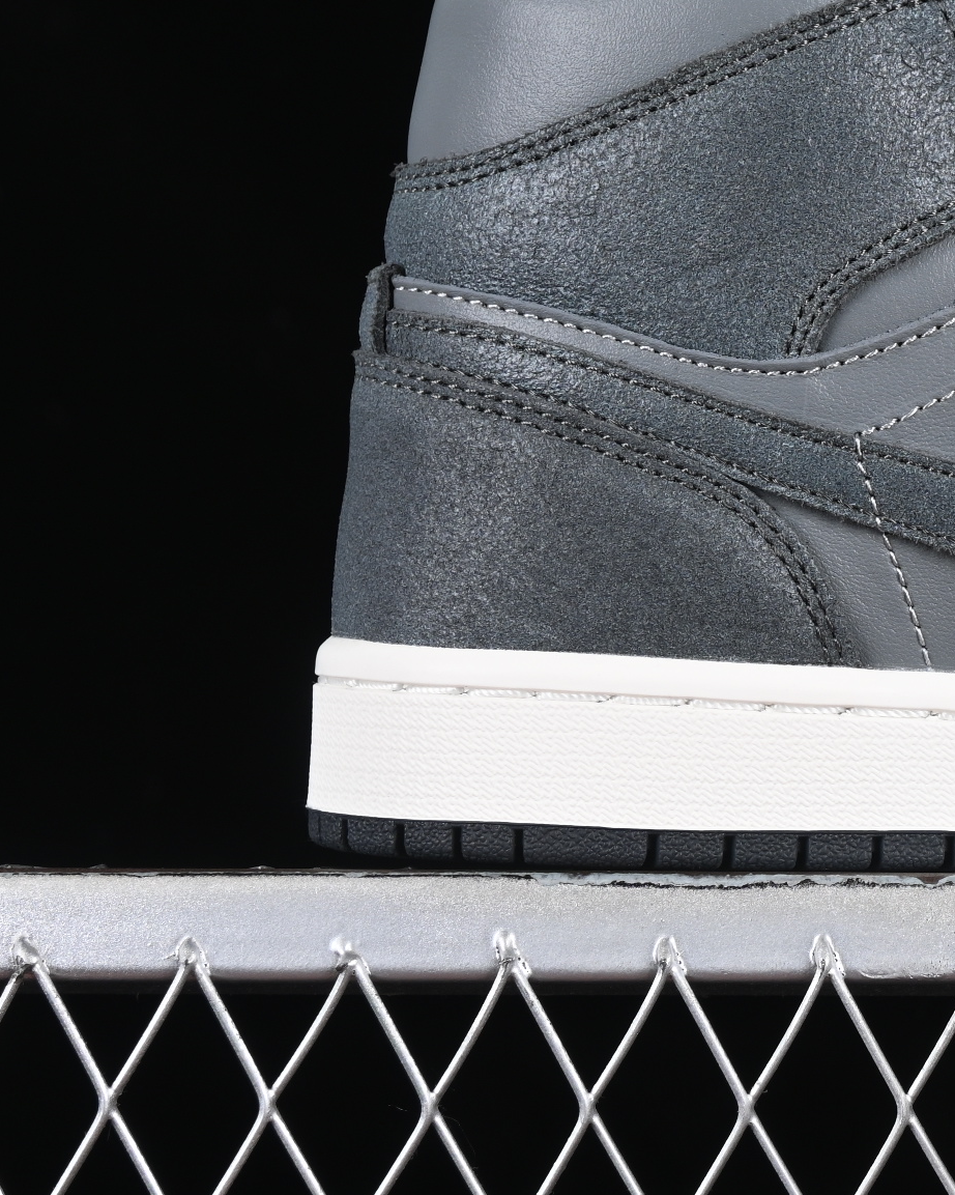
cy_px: 274
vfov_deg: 11.3
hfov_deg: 8.9
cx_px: 1307
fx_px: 6008
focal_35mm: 170
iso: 160
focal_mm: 50
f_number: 7.1
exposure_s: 1/60
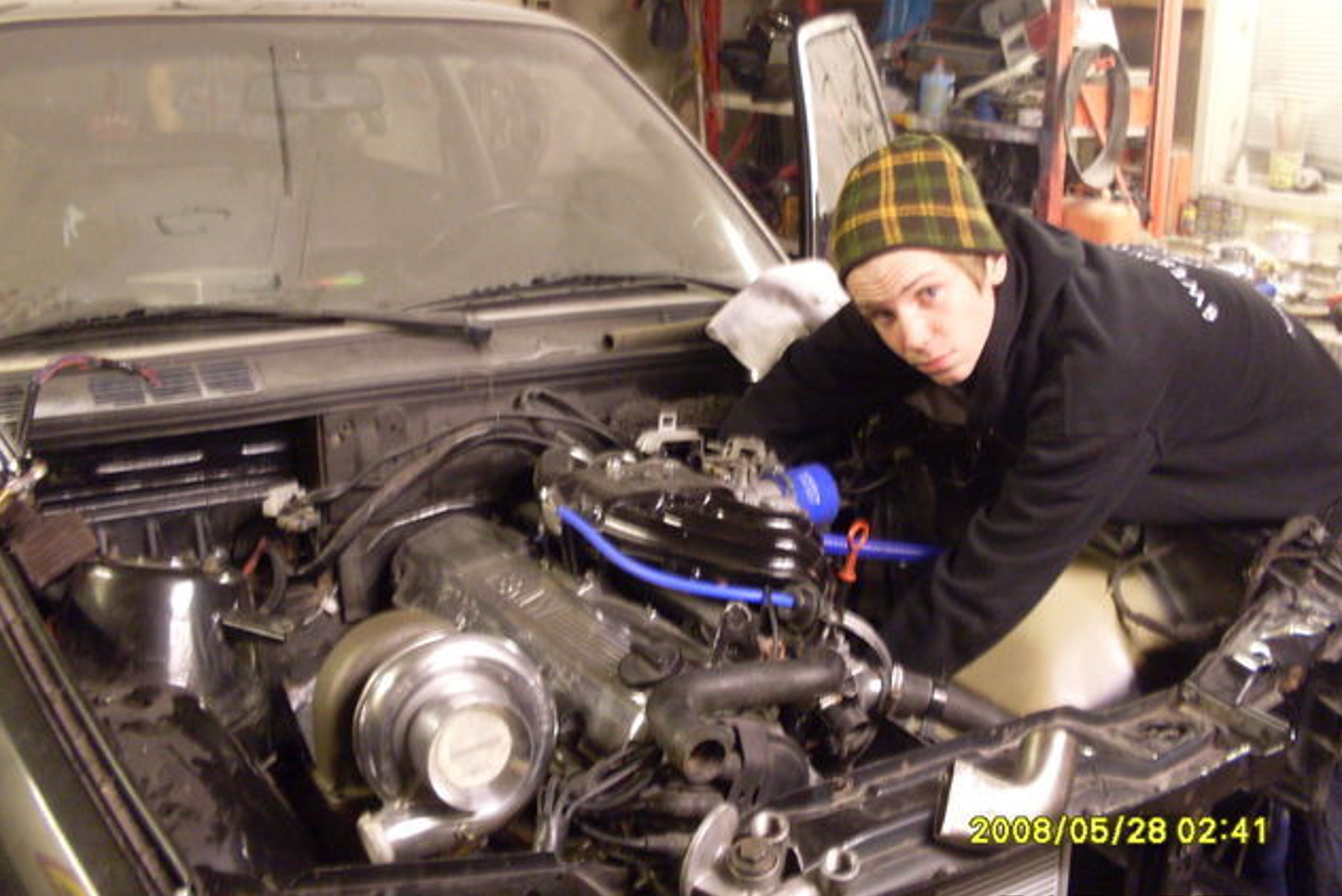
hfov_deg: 48.4
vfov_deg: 33.4
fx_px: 1492
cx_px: 673
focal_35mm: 40
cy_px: 420
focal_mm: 6.3
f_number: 2.8
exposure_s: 1/4
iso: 200
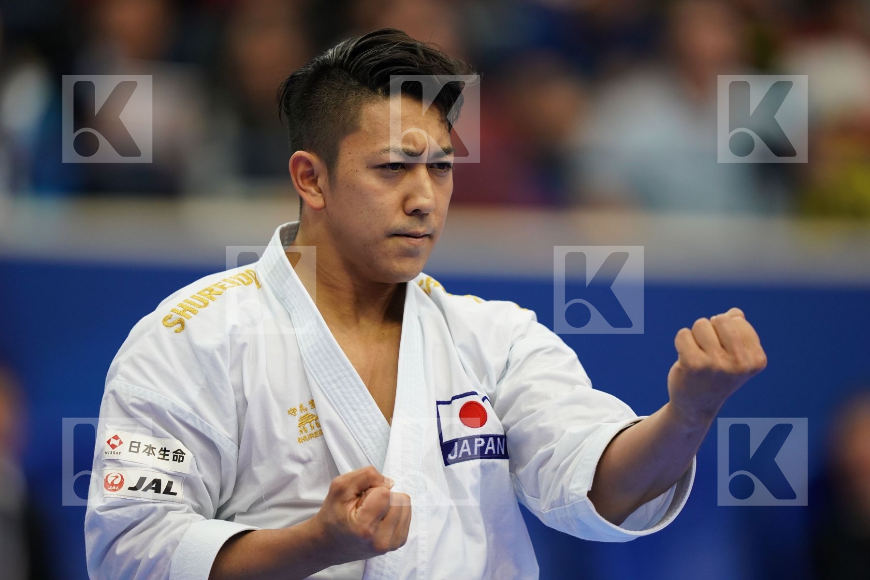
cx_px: 435
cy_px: 290
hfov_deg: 5.2
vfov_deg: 3.4
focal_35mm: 400
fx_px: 9666
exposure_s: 1/500
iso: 1600
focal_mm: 400
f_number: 2.8
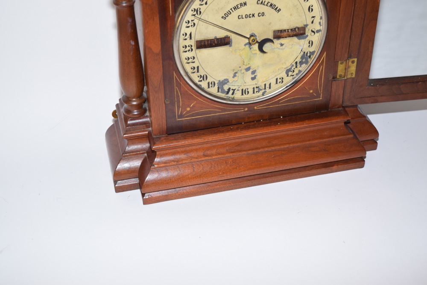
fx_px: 676
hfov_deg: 35.0
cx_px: 214
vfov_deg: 23.8
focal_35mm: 57
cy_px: 142
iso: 640
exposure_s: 1/100
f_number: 5
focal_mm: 38
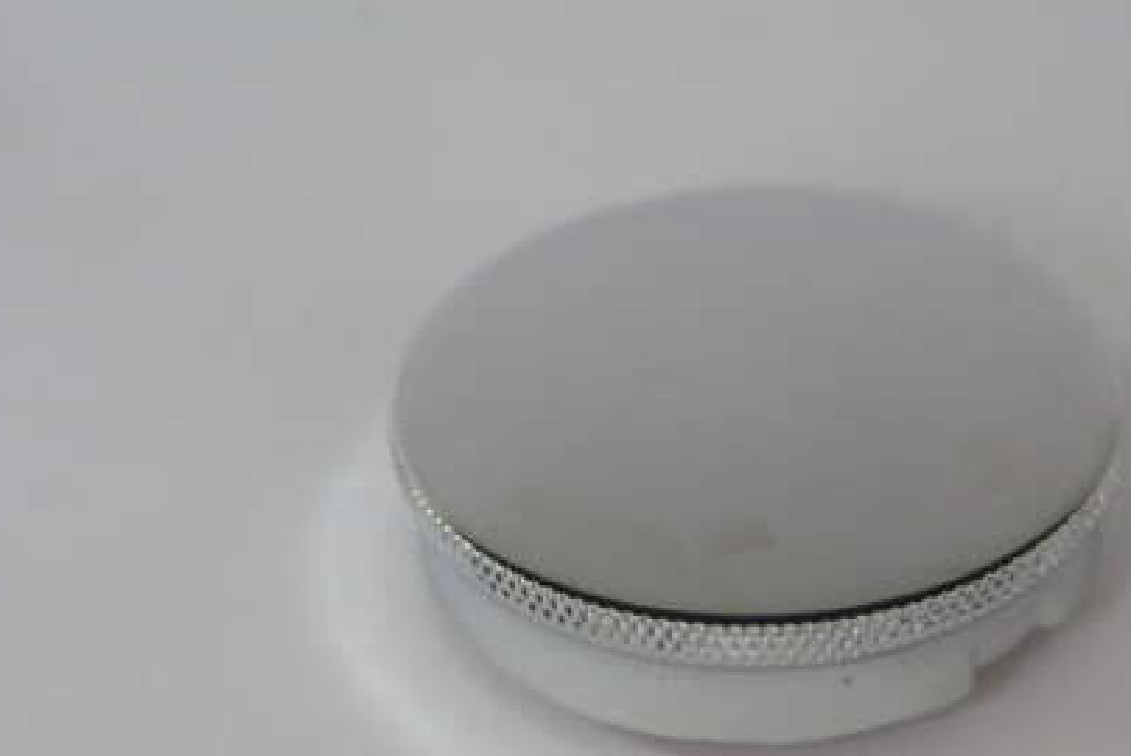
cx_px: 756
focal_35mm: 178
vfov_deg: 7.7
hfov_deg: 11.5
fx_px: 5596
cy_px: 442
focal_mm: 80
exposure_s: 1/10
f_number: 8
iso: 800
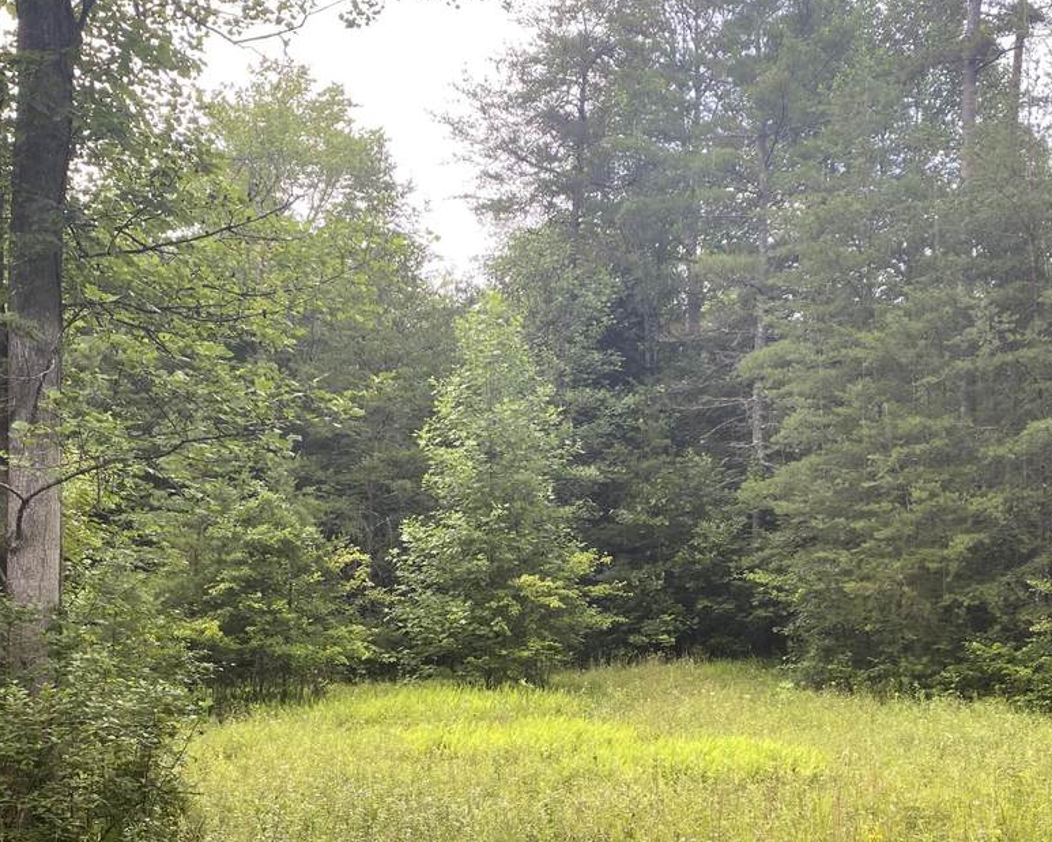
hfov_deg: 43.8
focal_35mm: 42
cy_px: 570
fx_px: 1308
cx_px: 528
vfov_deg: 35.3
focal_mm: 4.25
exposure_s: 1/122
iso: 40
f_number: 1.8
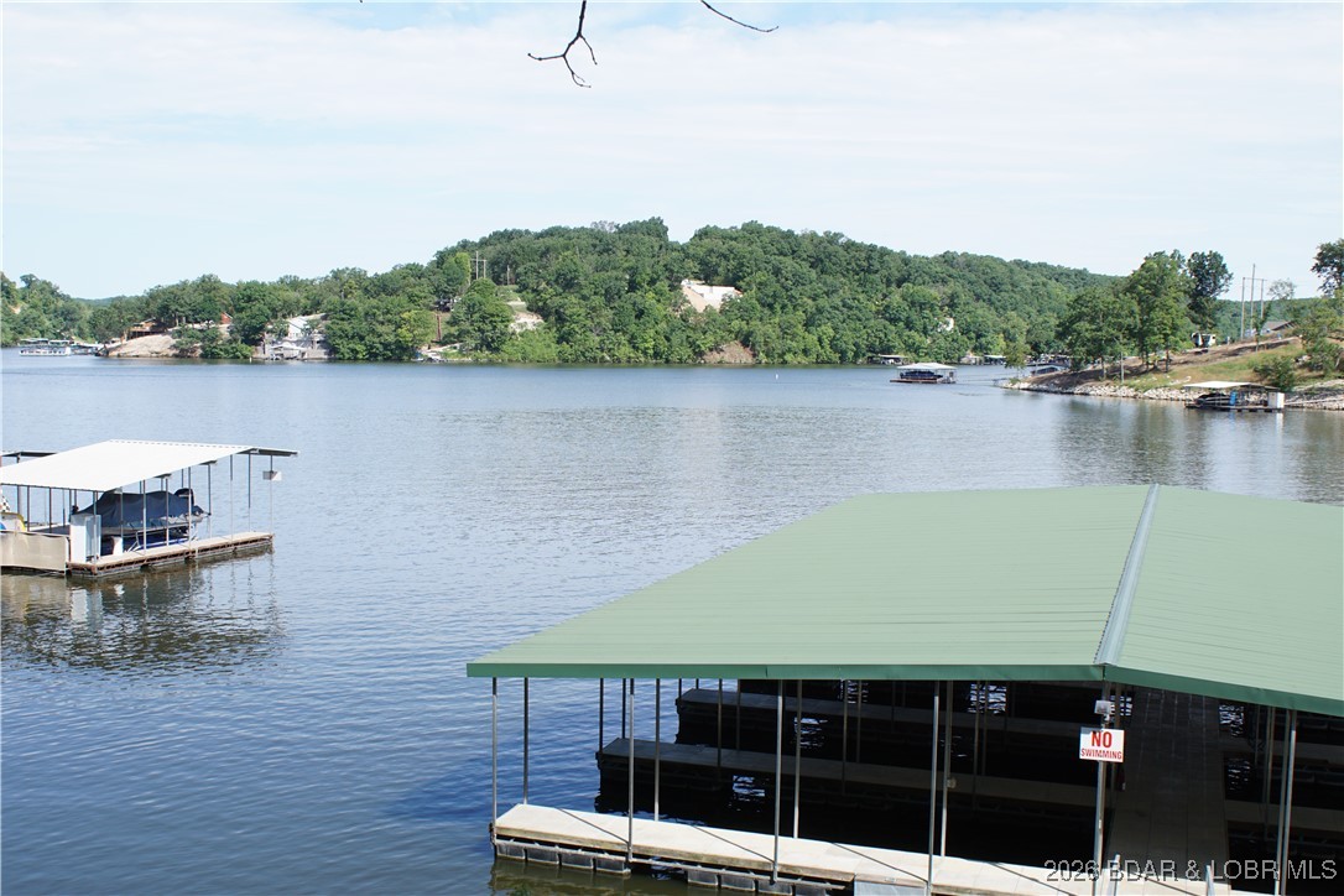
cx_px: 672
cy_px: 448
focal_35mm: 39
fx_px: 1456
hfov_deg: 49.6
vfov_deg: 34.2
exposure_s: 1/160
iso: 100
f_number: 7.1
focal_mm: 26
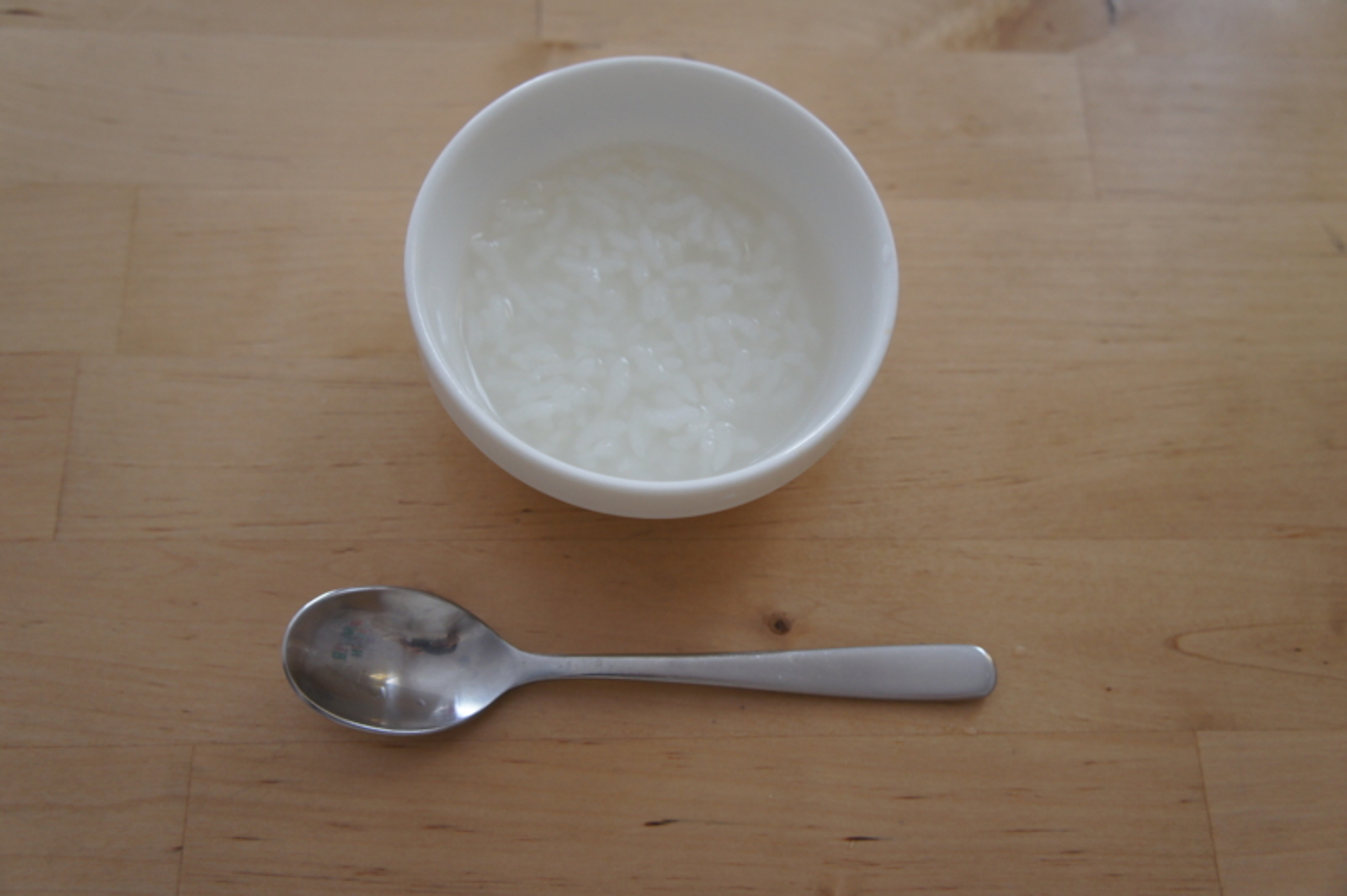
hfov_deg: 51.3
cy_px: 448
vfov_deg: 35.4
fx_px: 1402
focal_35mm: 38
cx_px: 674
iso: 400
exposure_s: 1/40
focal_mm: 25
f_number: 4
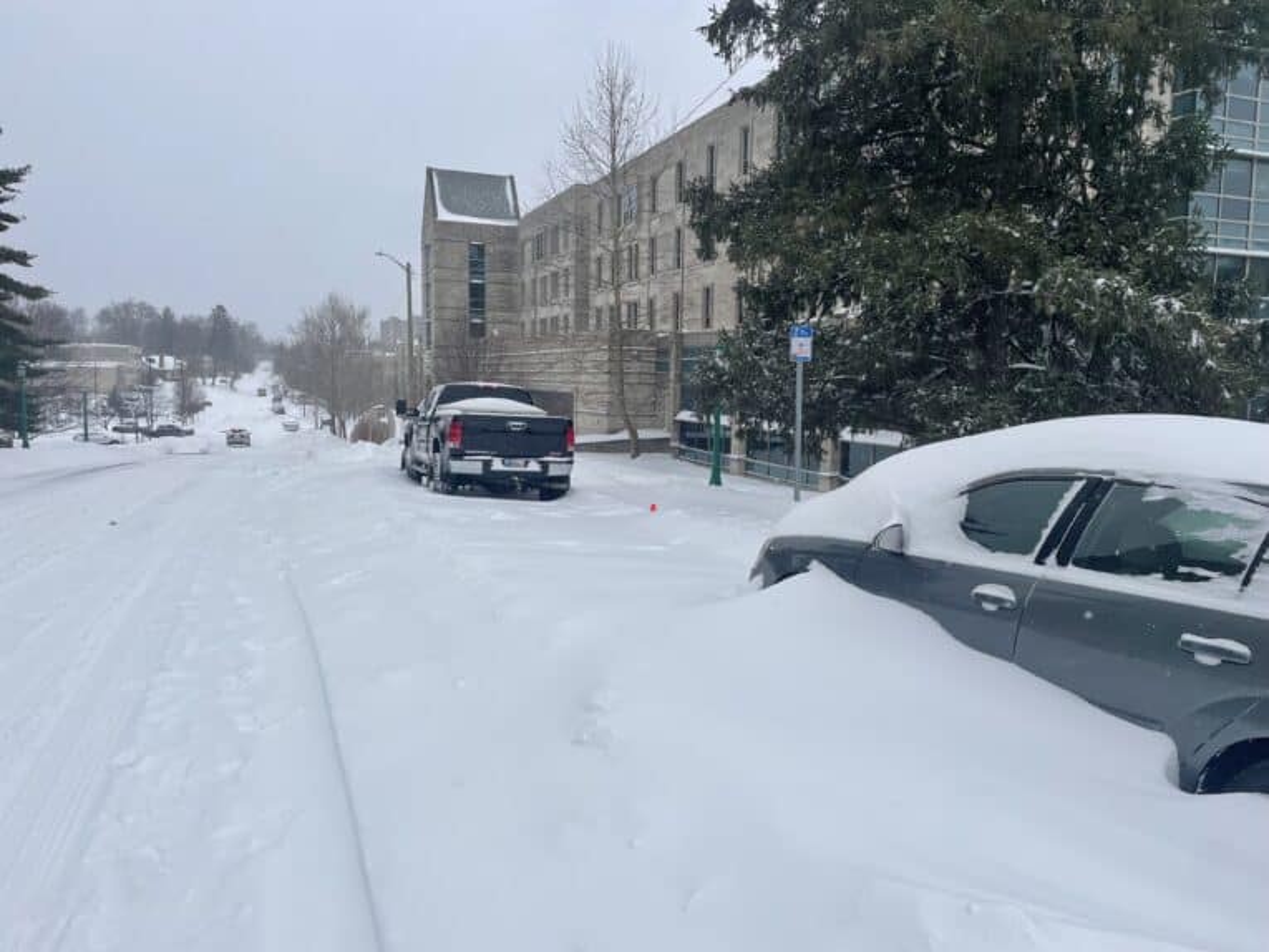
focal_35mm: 26
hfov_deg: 67.3
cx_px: 634
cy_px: 476
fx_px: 953
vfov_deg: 53.1
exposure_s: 1/3125
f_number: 1.6
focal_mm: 4.2
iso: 32
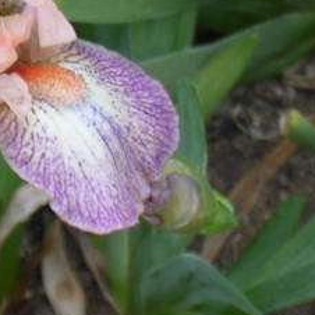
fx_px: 2965
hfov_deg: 6.0
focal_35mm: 288
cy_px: 24
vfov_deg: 6.1
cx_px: -81
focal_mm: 17.4
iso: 100
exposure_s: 1/43.8
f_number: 4.9
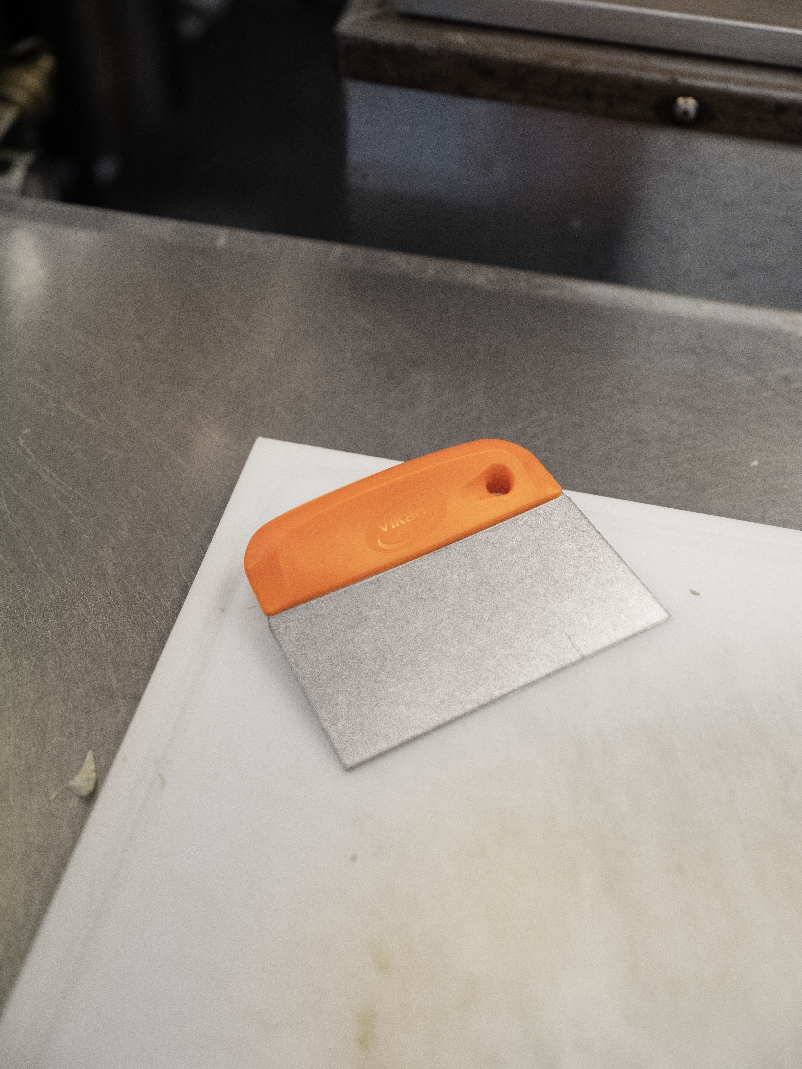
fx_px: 1575
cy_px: 534
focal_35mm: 51
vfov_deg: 37.5
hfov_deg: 28.6
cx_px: 401
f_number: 4
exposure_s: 1/250
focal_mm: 64
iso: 640
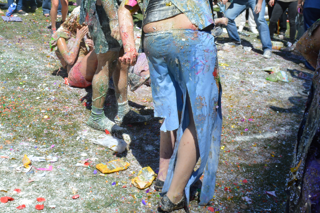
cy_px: 44
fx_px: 480
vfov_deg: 24.6
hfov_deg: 36.7
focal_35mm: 54
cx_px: 126
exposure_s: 1/250
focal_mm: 20
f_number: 8
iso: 100
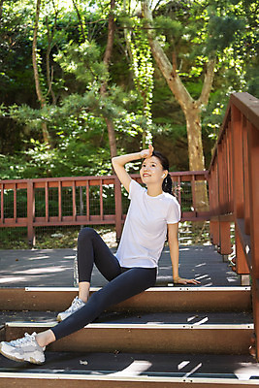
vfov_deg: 48.4
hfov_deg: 33.4
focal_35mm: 40
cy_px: 194
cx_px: 130
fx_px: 431
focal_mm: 40
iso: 400
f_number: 2.8
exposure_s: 1/125
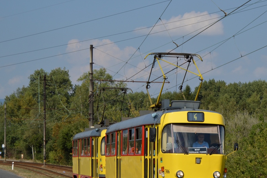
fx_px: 932
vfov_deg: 10.9
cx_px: 181
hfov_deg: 16.3
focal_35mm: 126
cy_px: 99
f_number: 5.6
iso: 200
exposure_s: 1/1600
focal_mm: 55
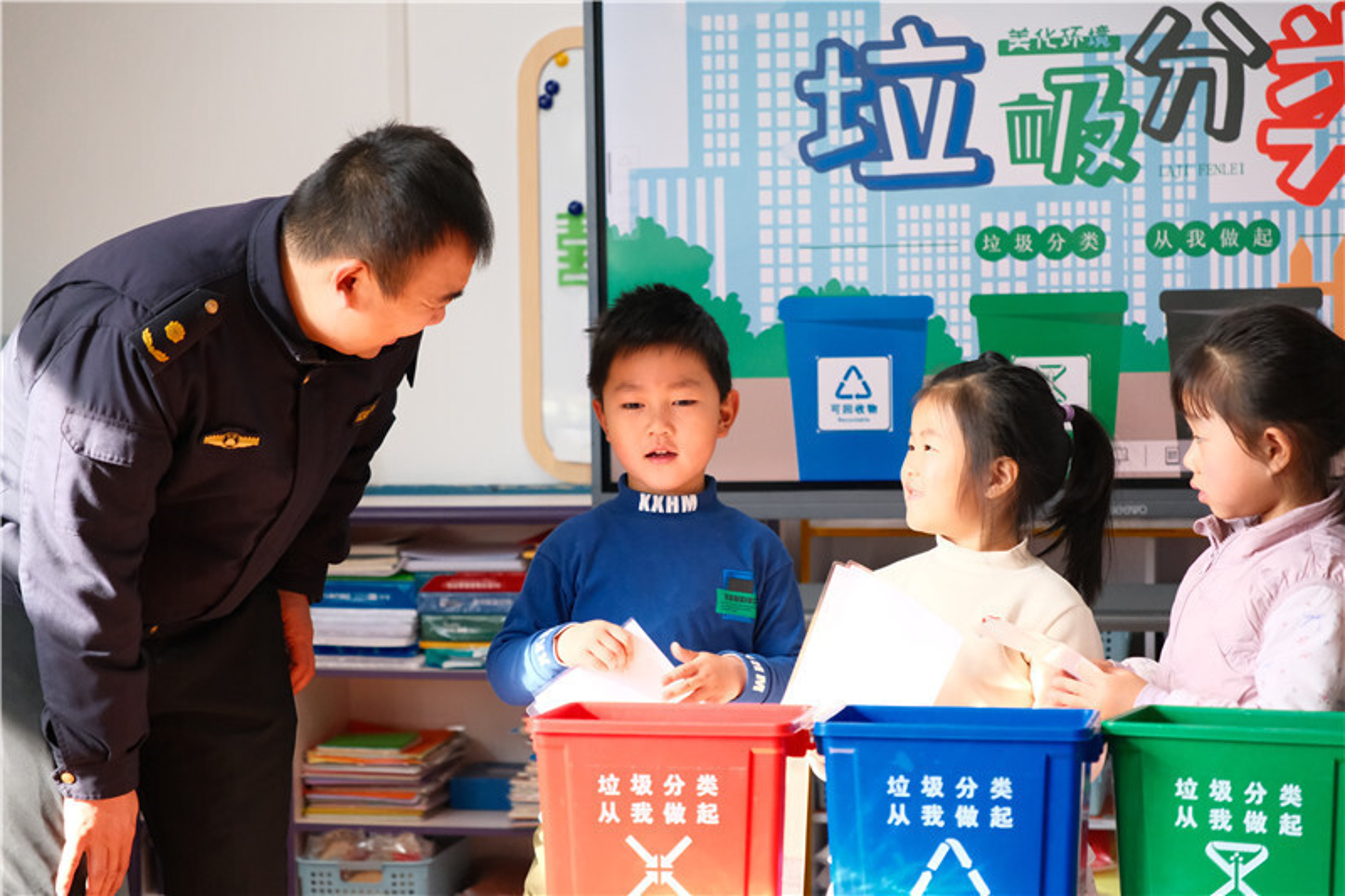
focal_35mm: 75
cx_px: 672
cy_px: 448
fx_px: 2801
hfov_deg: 27.0
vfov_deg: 18.2
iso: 3200
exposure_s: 1/500
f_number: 2.8
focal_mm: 50
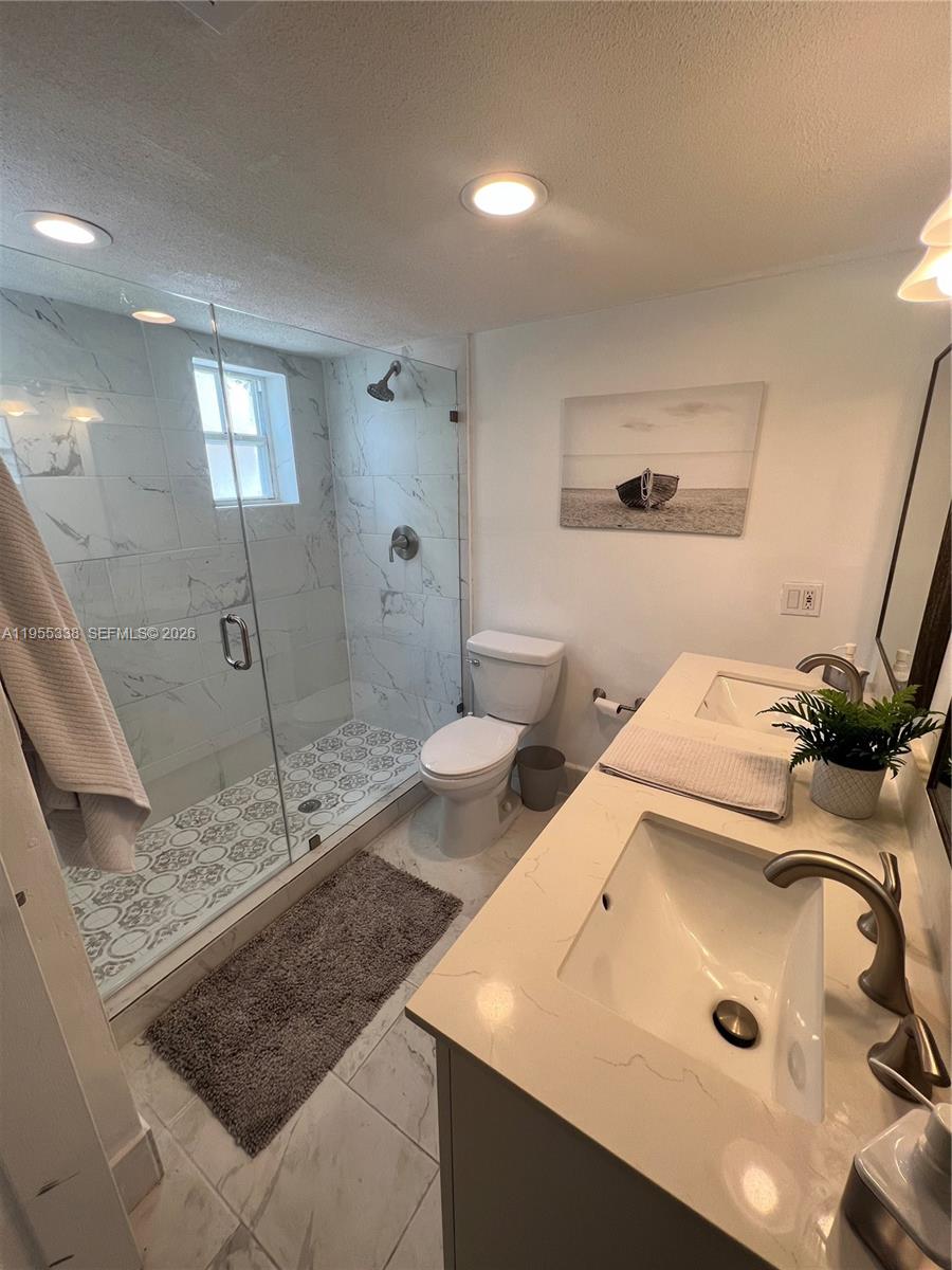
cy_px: 635
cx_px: 476
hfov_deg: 89.9
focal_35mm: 13
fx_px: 477
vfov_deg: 106.2
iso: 64
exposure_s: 1/120
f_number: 1.8
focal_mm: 1.57
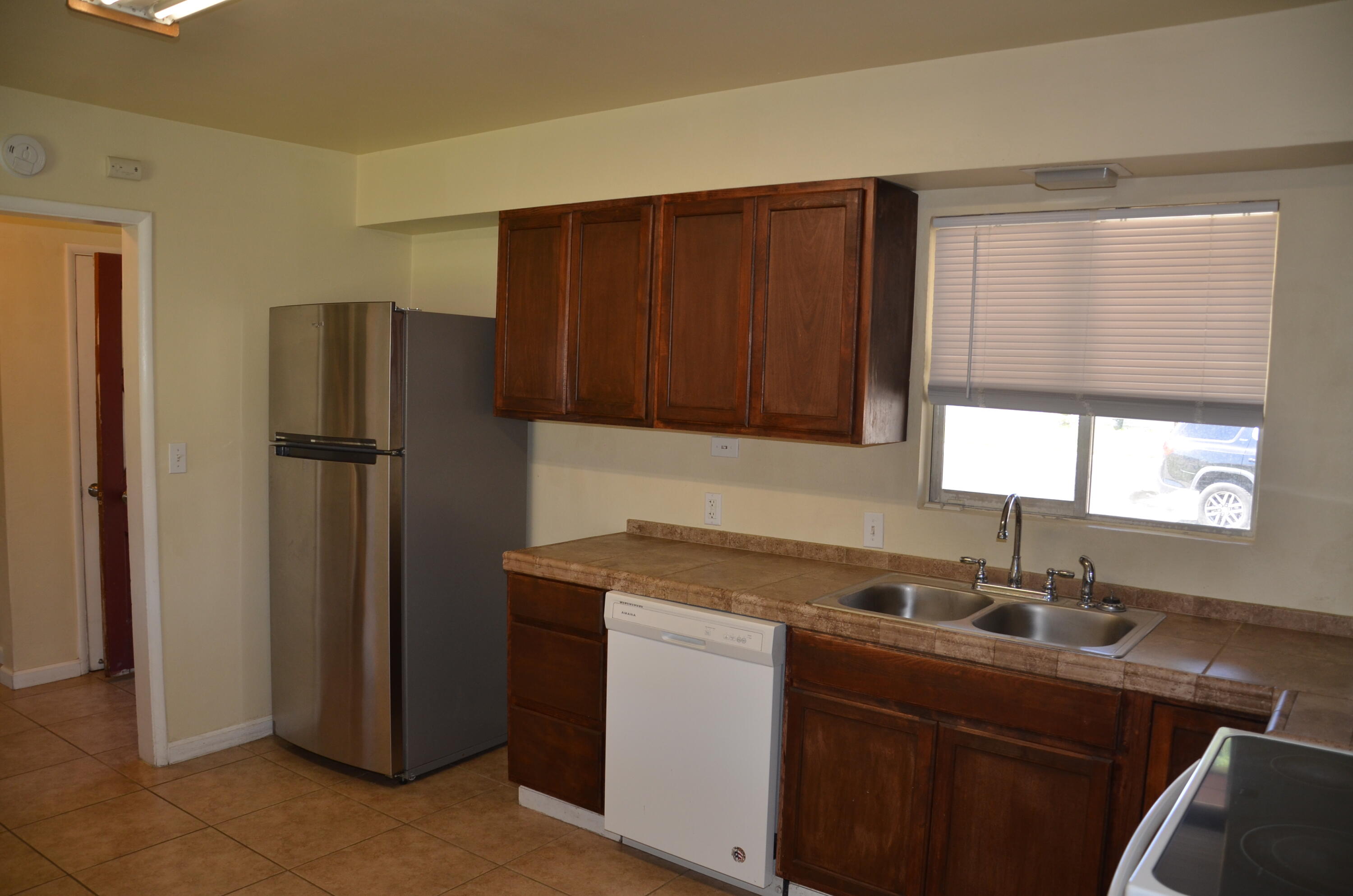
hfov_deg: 67.5
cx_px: 676
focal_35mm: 27
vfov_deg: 47.7
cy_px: 448
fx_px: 1013
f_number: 3.5
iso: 320
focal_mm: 18
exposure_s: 1/125
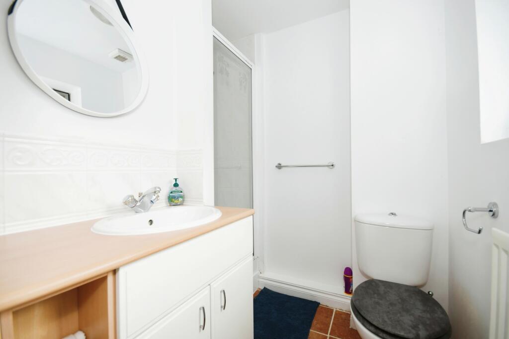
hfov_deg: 100.4
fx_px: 212
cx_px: 254
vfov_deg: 77.3
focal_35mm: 15
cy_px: 170
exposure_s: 1/60
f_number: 8
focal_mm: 10
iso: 400
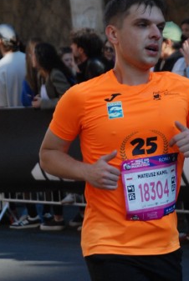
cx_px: 112
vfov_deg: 9.1
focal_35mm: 227
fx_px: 1779
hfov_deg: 6.1
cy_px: 171
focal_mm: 85
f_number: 5.6
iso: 1000
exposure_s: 1/1250
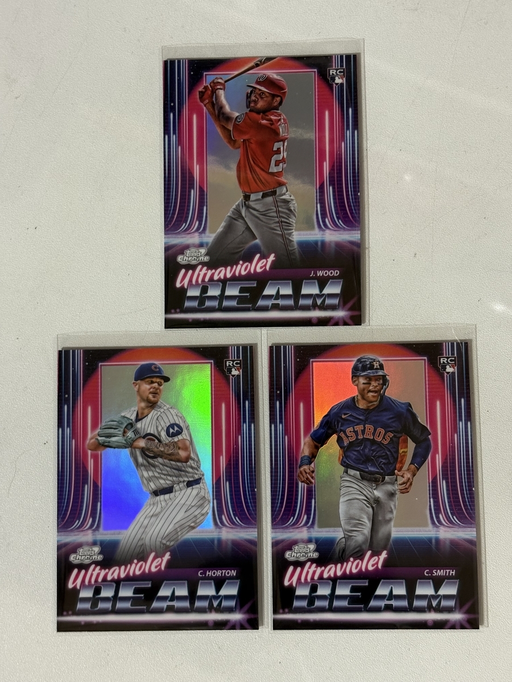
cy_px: 341
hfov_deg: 28.0
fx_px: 1025
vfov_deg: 36.8
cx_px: 256
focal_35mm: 52
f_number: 1.6
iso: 250
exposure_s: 1/40
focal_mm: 5.96
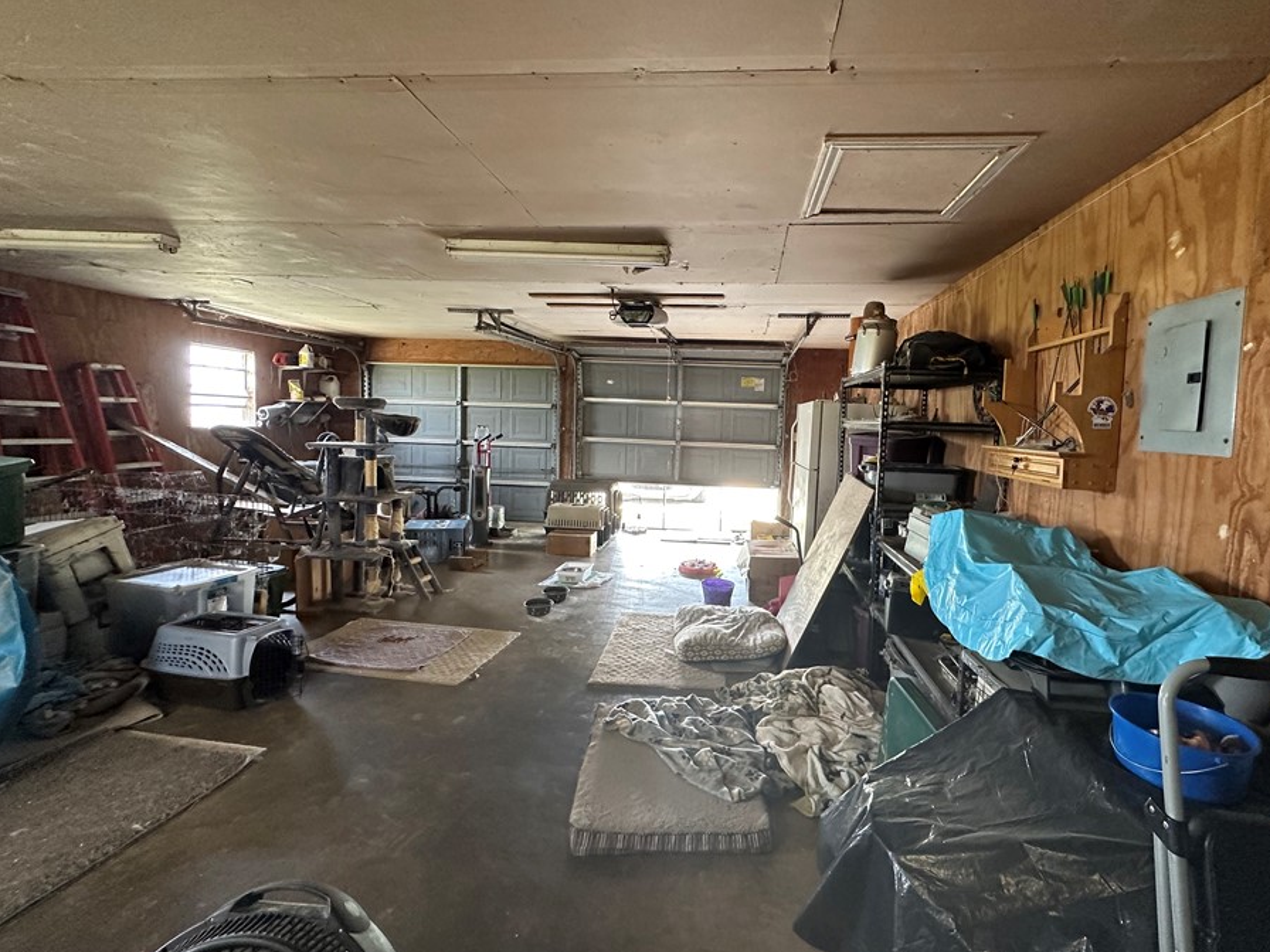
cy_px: 452
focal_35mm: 16
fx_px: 587
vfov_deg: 78.0
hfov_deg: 94.2
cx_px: 702
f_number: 2.2
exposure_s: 1/60
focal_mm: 2.22
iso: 400
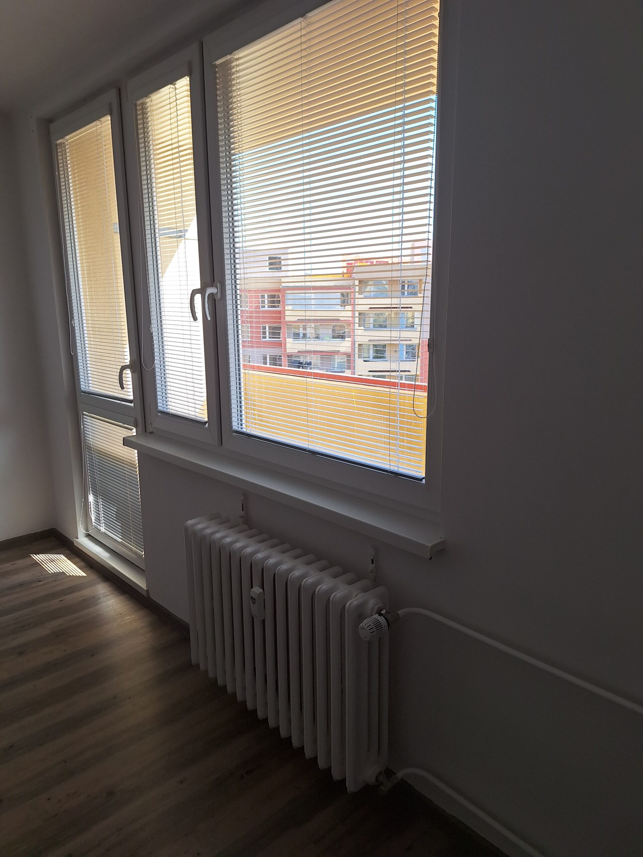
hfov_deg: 58.9
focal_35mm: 23
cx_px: 322
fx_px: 570
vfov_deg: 73.9
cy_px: 428
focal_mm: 5.54
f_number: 1.8
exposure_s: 1/548
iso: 40
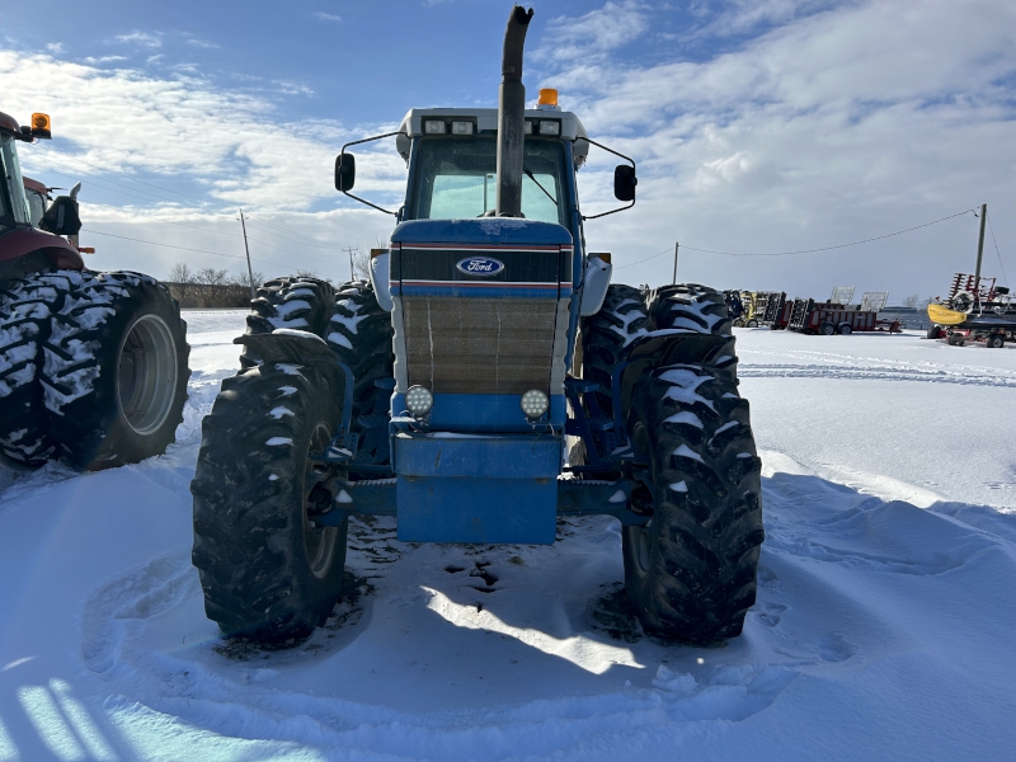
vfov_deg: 53.1
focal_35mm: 26
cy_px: 381
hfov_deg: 67.3
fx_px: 763
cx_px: 508
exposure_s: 1/8696
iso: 50
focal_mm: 5.7
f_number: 1.5
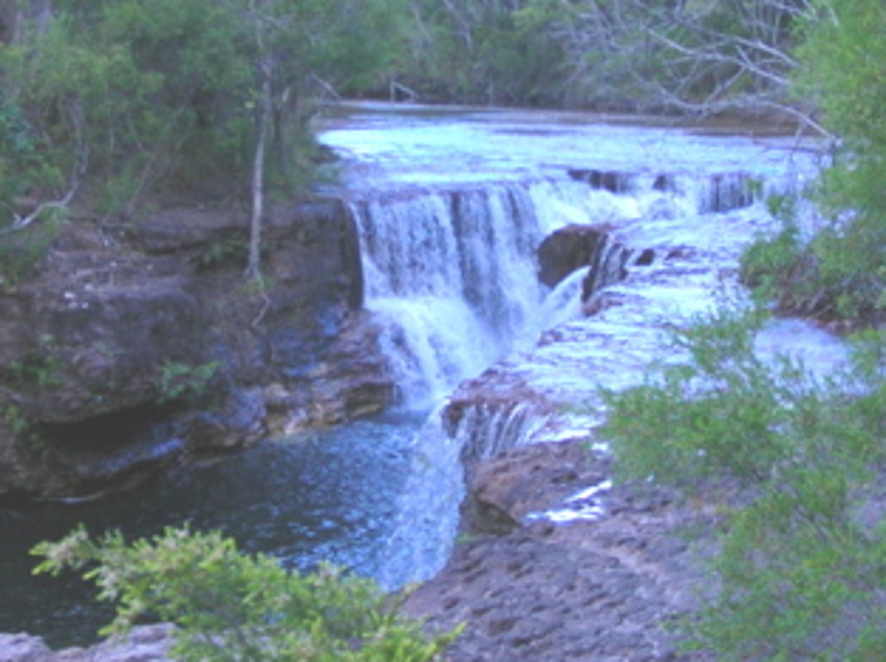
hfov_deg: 20.5
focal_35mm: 96
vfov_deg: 15.4
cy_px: 291
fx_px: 2454
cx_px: 476
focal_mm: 7.8
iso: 50
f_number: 2.9
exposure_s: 1/140
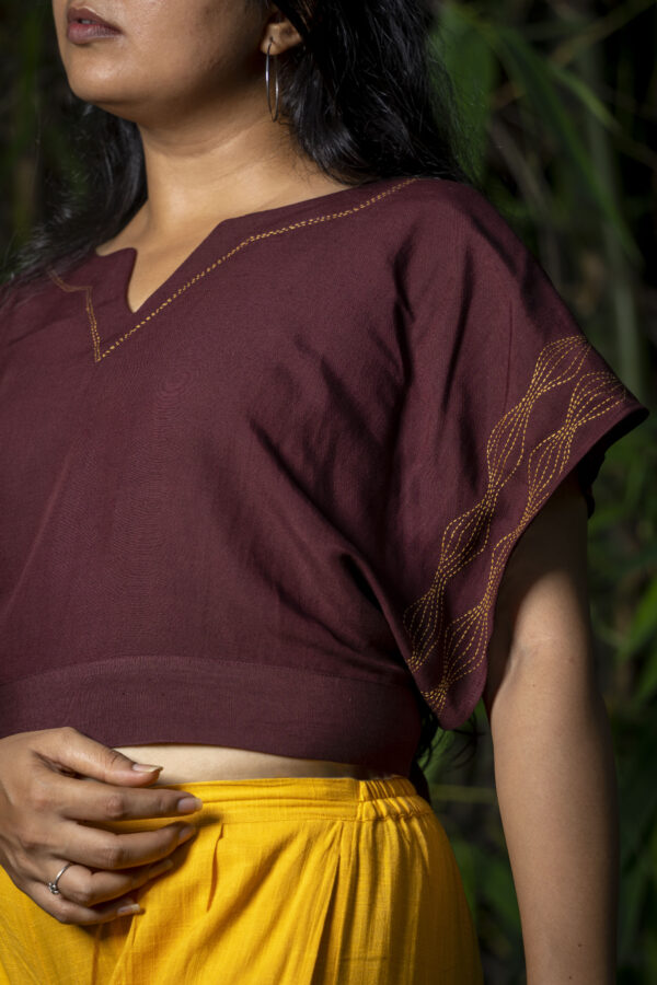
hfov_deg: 6.9
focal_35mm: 200
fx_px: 5475
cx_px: 328
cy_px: 492
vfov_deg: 10.3
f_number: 5.6
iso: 64
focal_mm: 200
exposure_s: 1/200
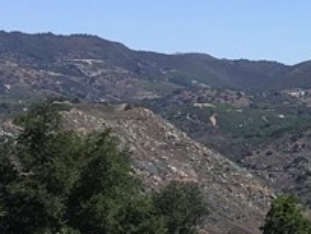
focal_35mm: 155
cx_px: 516
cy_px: 132
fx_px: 1393
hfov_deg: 12.0
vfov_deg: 9.6
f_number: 2.4
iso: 25
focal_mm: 3.3
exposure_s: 1/1359
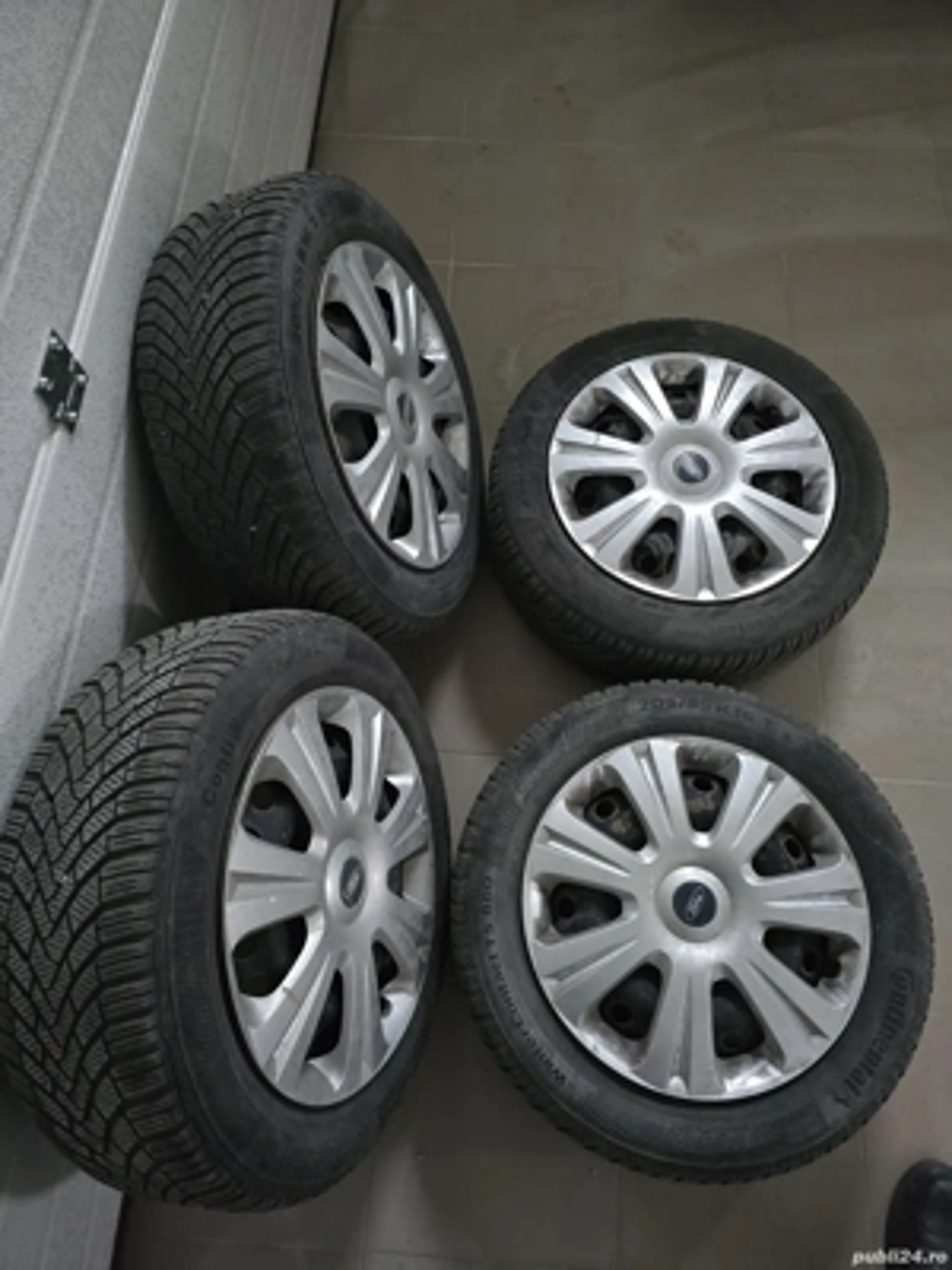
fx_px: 843
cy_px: 635
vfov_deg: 73.9
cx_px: 476
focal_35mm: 23
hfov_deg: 58.9
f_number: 1.7
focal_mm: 6.3
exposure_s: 1/25
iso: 1600
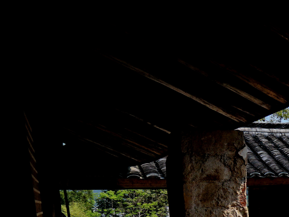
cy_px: 228
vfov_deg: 23.9
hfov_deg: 24.6
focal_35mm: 58
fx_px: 484
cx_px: 448
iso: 100
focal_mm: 16
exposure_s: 1/160
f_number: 9
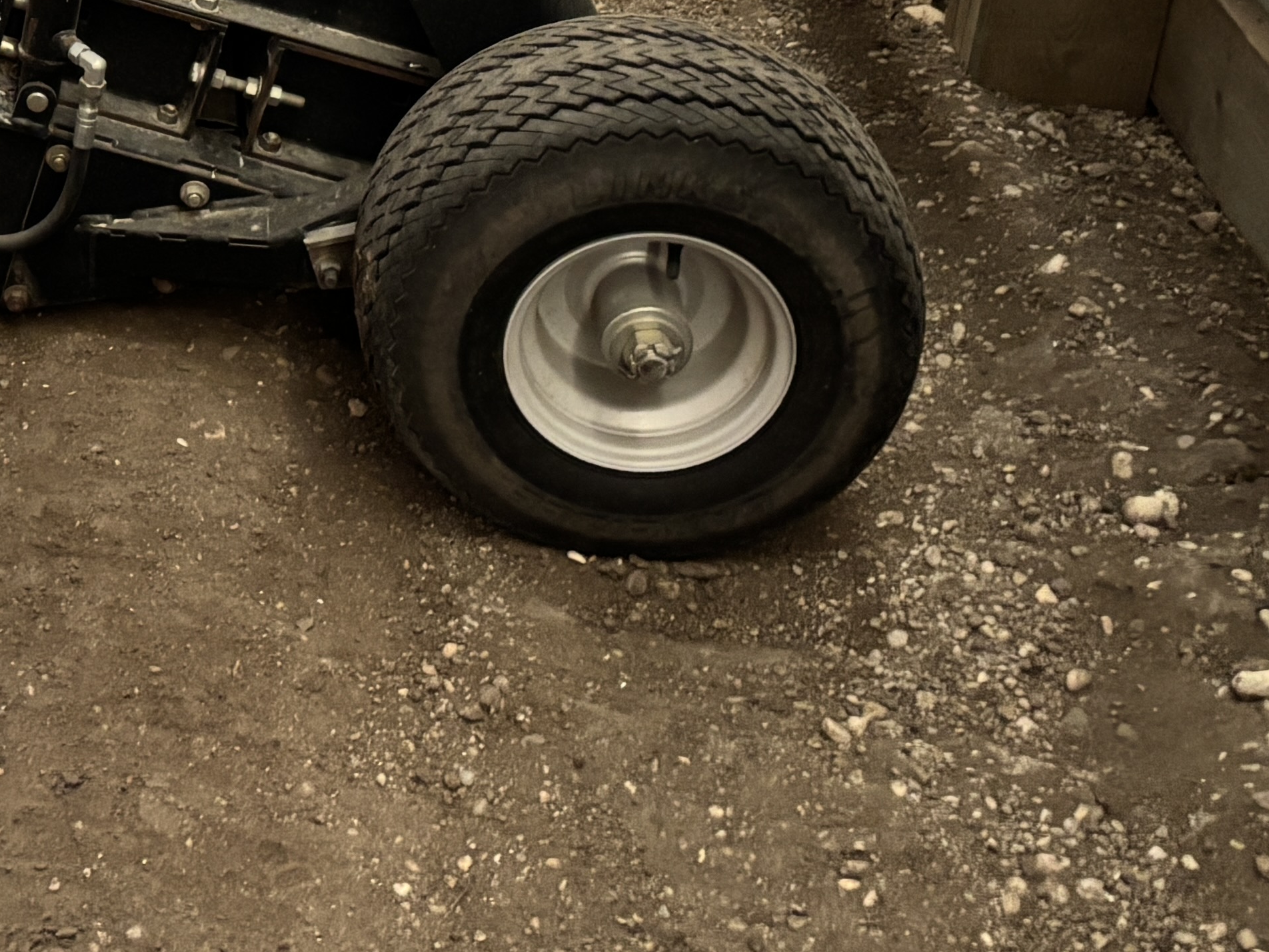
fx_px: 2859
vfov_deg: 17.9
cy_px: -217
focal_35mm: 78
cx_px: -167
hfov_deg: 23.3
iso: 800
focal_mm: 5.96
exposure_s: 1/30
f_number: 1.6
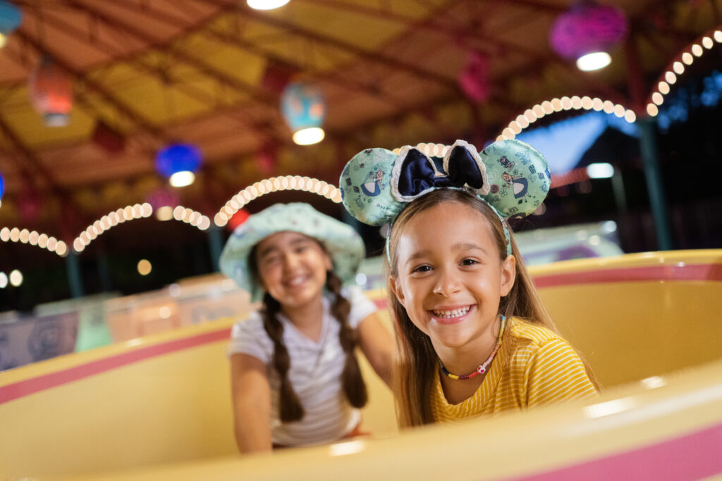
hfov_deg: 54.4
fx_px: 702
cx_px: 361
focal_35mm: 35
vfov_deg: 37.9
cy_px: 240
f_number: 2
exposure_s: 1/320
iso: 1250
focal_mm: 35
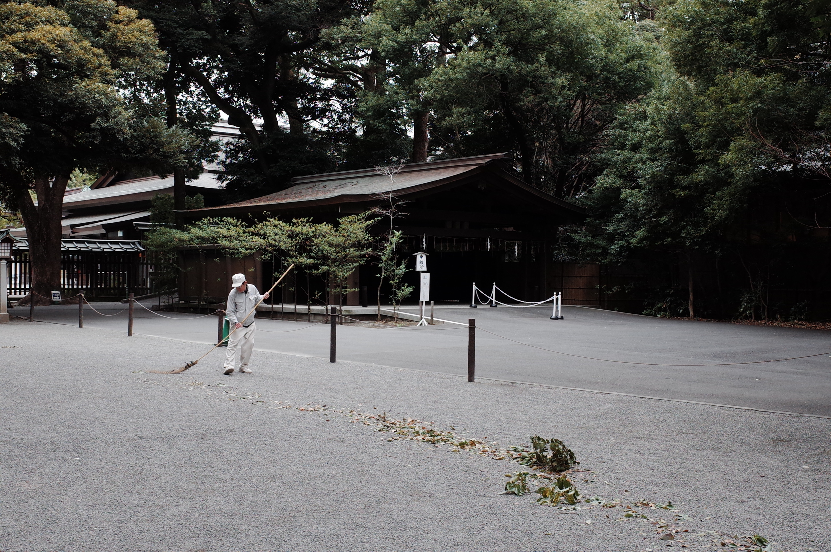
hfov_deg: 41.9
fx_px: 1084
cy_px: 276
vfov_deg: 28.6
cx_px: 416
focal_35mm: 47
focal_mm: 18.3
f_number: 5.6
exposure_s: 1/200
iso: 400
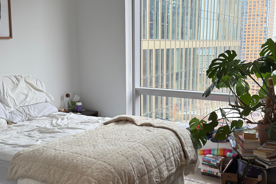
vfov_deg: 30.5
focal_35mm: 44
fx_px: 337
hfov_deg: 44.5
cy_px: 104
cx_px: 139
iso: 100
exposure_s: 1/120
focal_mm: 6.76
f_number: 1.78
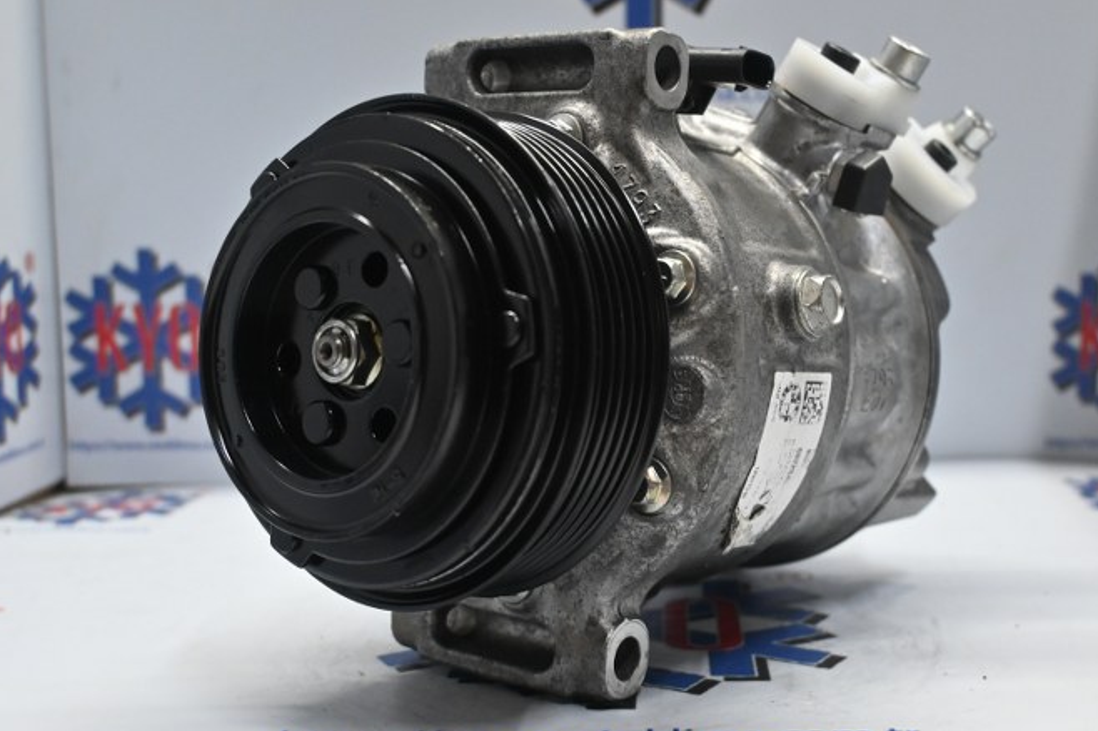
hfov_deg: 42.9
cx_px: 654
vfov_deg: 29.5
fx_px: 1390
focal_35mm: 46
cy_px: 361
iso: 1250
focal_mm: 25
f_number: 4.2
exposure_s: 1/125
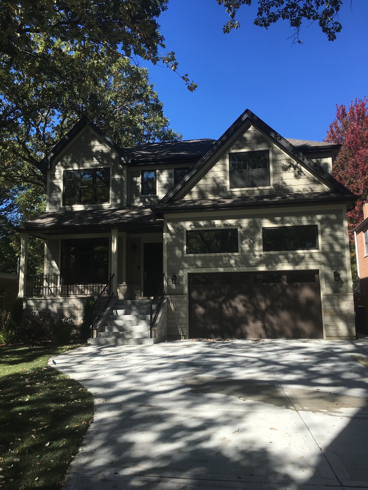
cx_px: 184
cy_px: 245
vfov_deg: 61.7
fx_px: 411
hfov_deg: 48.2
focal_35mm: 29
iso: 25
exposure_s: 1/1012
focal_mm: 4.15
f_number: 2.2
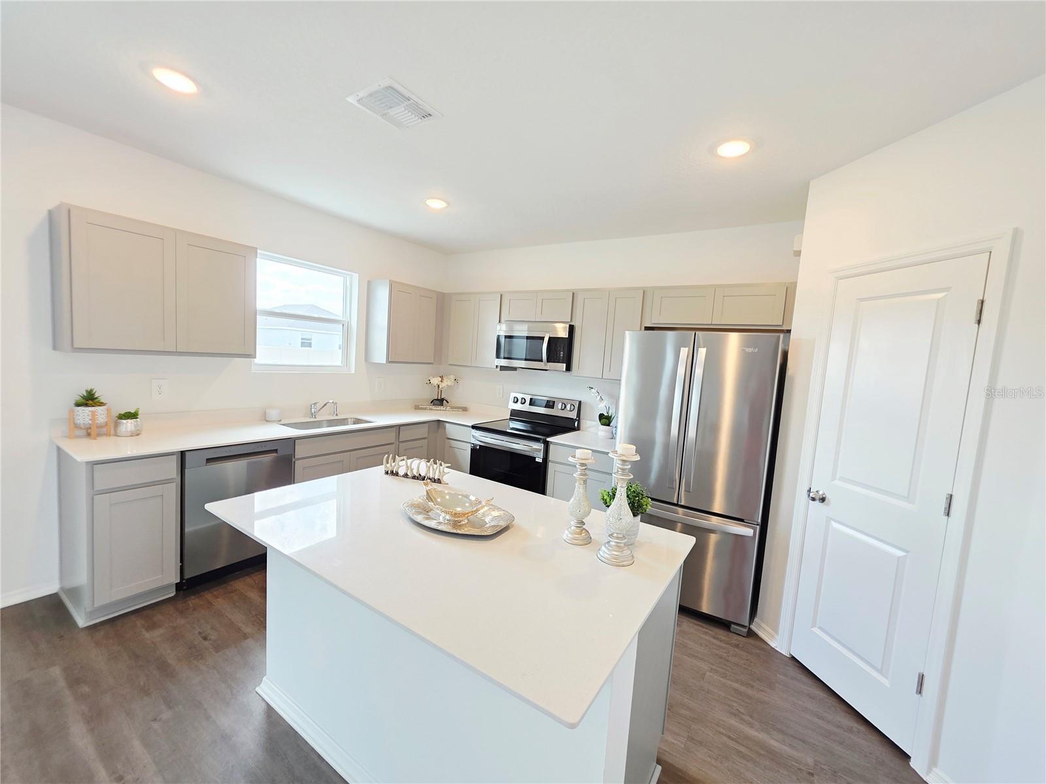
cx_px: 523
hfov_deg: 106.2
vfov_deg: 89.9
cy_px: 392
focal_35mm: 13
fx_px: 393
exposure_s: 1/120
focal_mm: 2.2
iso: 160
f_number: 1.9
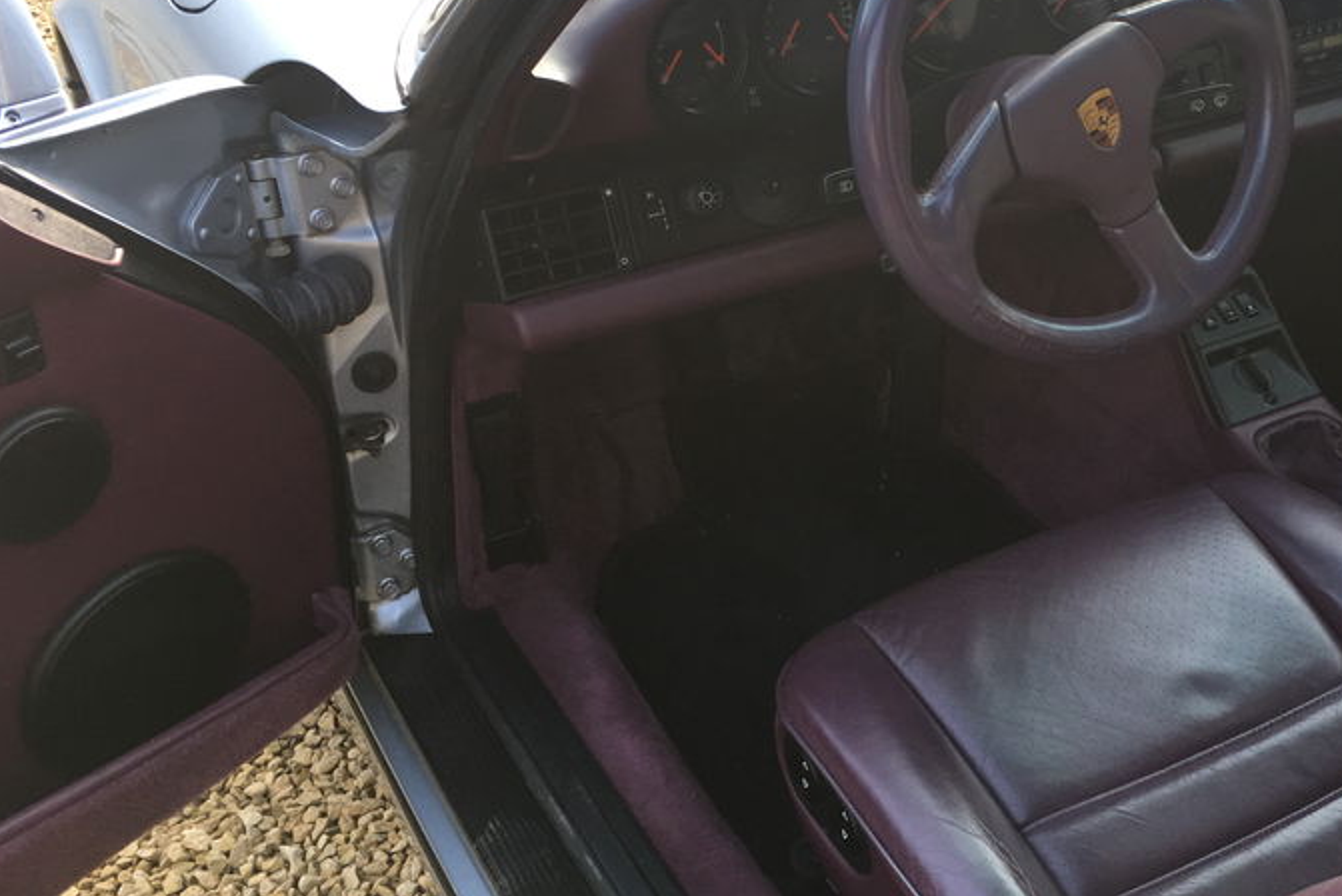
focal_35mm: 46
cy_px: 354
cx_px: 986
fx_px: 1715
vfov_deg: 29.2
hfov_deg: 41.6
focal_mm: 4.15
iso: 40
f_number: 2.2
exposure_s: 1/100
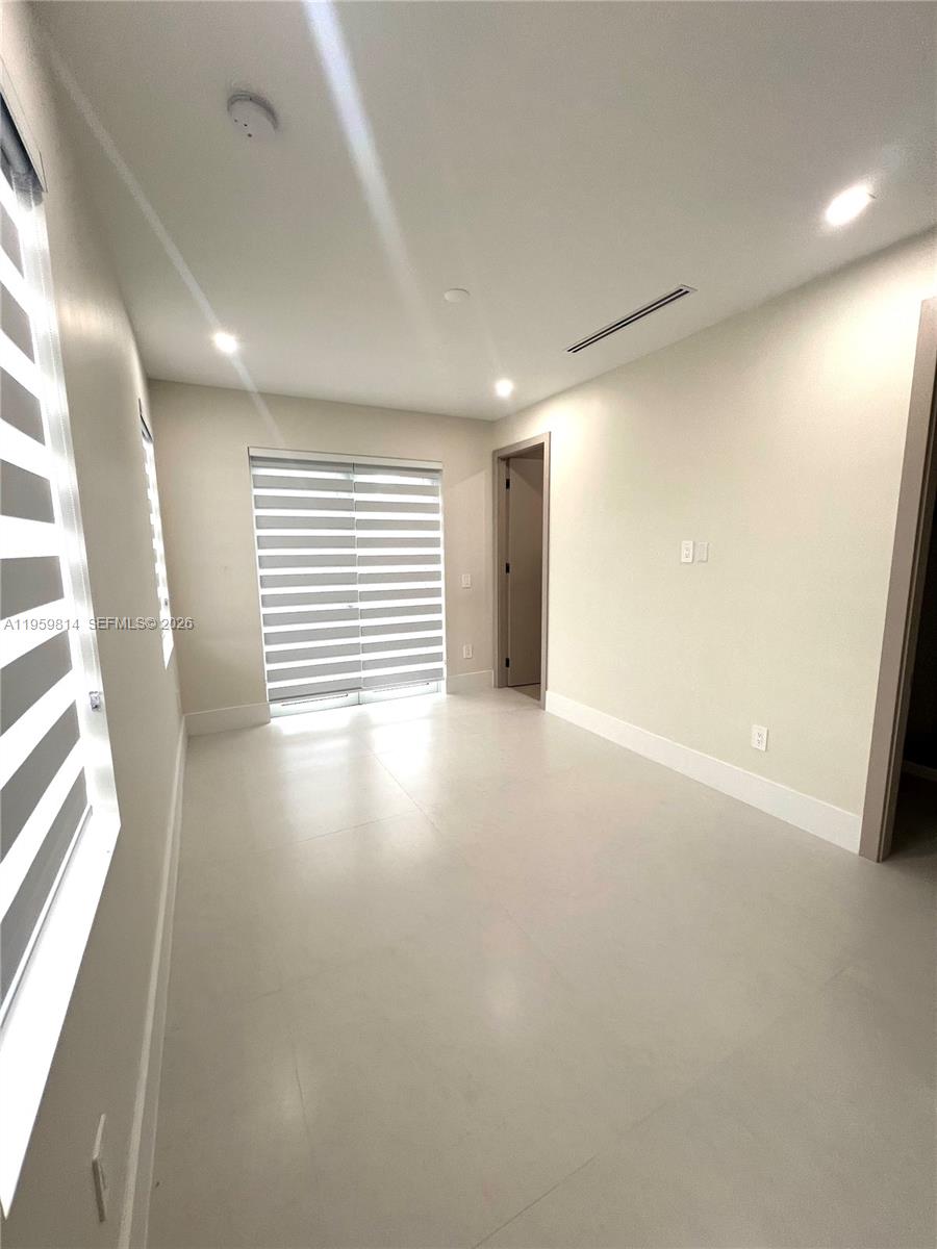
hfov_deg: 89.9
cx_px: 468
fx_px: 469
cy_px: 624
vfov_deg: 106.2
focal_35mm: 13
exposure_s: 1/120
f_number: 1.8
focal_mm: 1.57
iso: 64
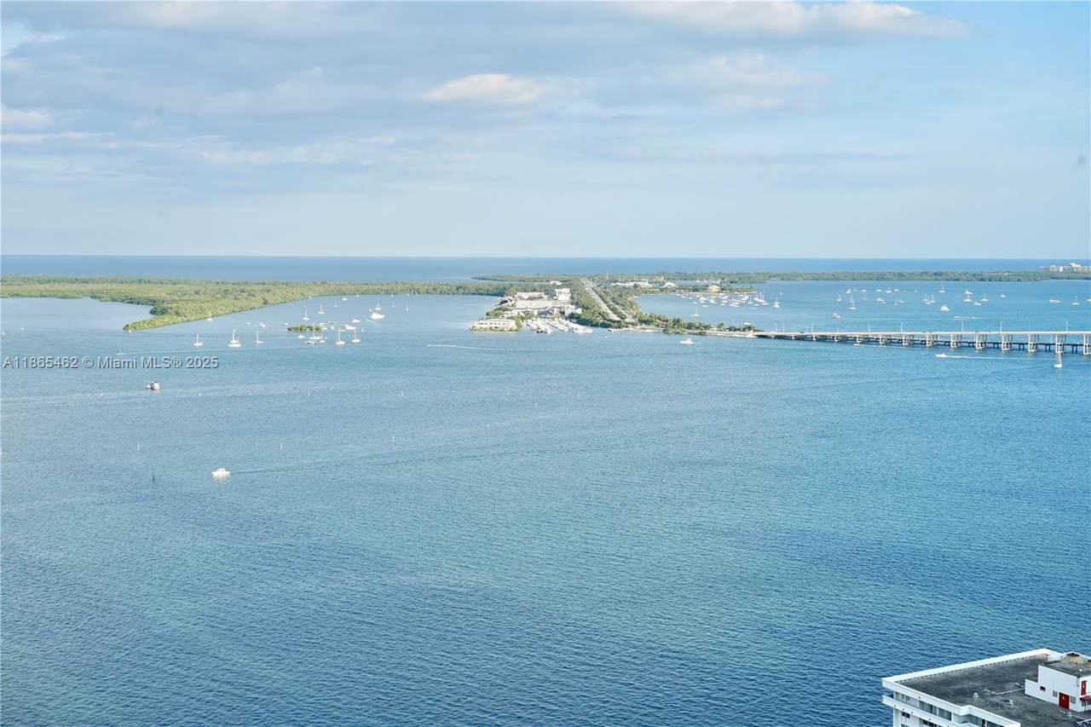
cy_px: 364
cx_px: 546
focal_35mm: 46
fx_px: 1394
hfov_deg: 42.7
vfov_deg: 29.2
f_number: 9
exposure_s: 1/125
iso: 100
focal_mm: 46
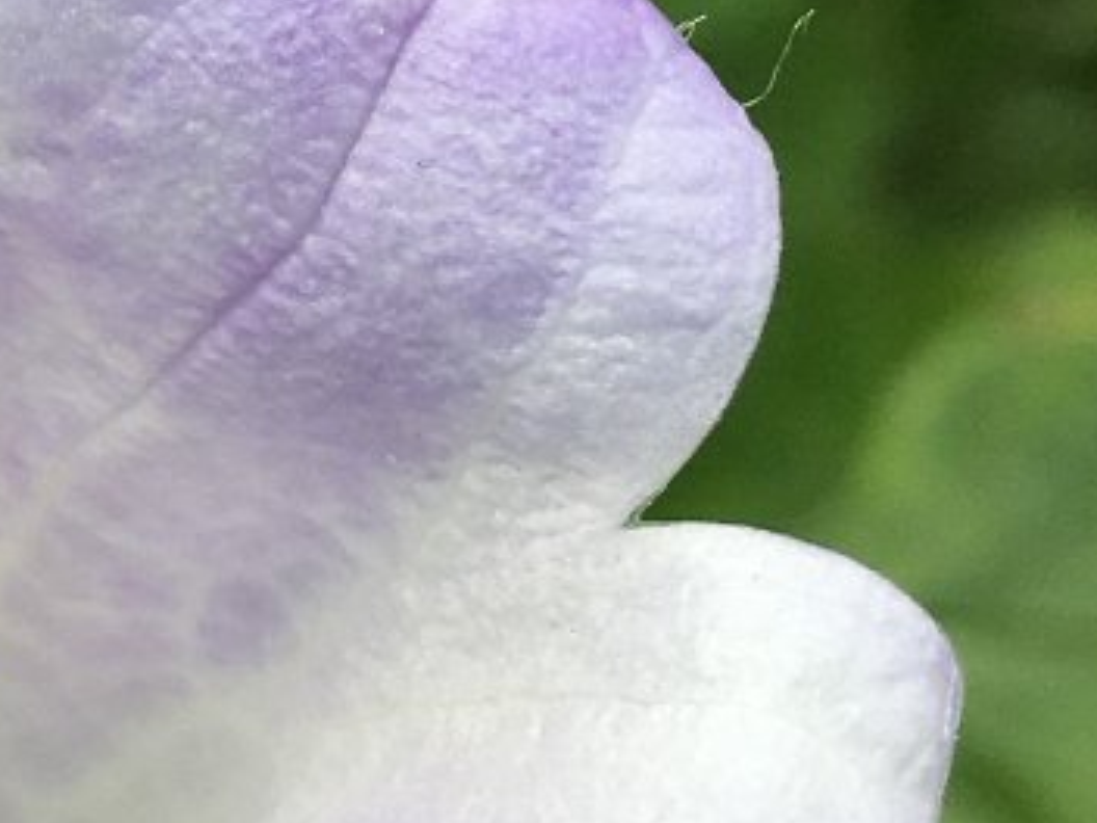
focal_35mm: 132
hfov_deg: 13.5
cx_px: -826
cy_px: 309
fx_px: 4183
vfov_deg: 11.2
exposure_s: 1/557
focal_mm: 4.15
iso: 25
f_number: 2.2
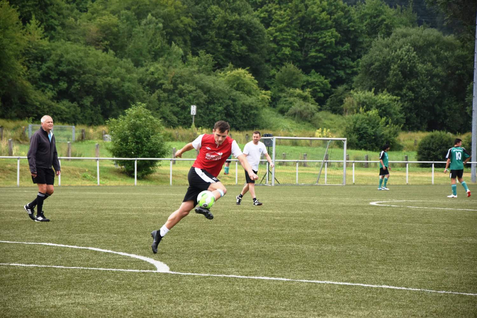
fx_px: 2087
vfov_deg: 8.7
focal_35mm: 158
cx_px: 238
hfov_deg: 13.0
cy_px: 159
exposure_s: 1/1000
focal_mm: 105
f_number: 5.6
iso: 500
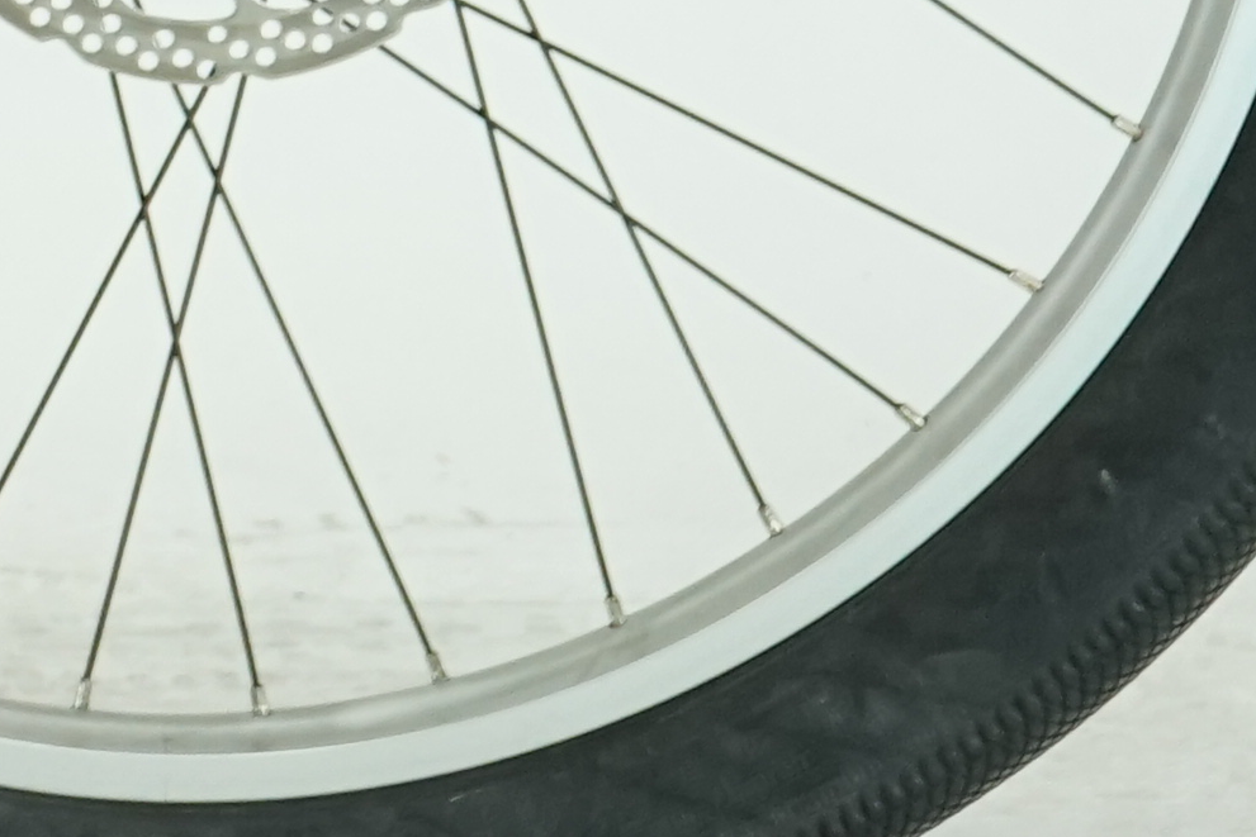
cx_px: -2118
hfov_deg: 5.9
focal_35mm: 333
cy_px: -1264
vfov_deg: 4.0
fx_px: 11619
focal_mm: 55
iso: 1600
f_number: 6.3
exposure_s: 1/200
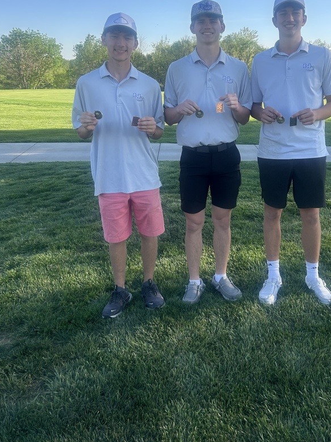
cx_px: 209
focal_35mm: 34
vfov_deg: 53.5
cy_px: 172
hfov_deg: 41.5
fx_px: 434
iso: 50
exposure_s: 1/1645
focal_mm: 5.7
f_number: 1.5
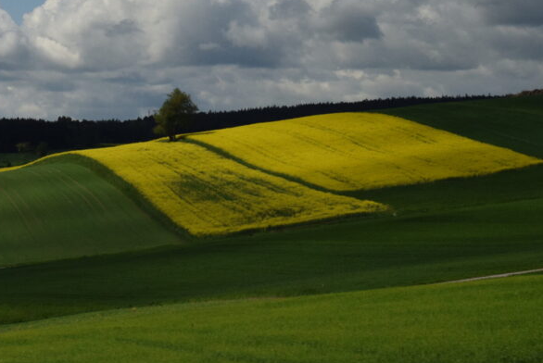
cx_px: 74
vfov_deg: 9.0
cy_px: 33
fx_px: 2294
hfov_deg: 13.4
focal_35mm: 152
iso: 800
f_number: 10
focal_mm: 55
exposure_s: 1/400
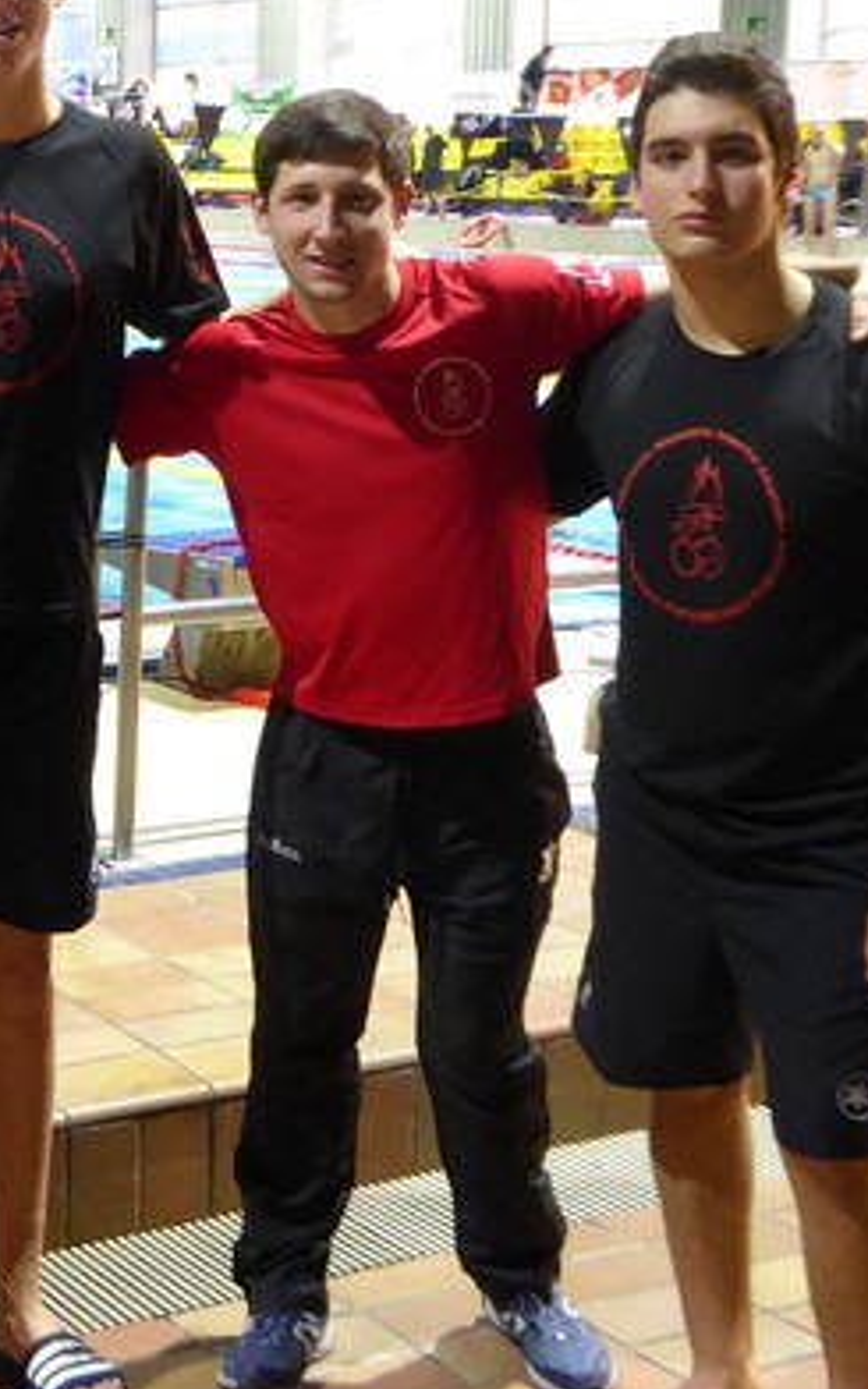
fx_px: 2536
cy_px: 485
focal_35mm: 67
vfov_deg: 30.4
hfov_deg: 18.2
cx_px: -241
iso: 400
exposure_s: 1/8
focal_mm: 5.4
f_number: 3.5
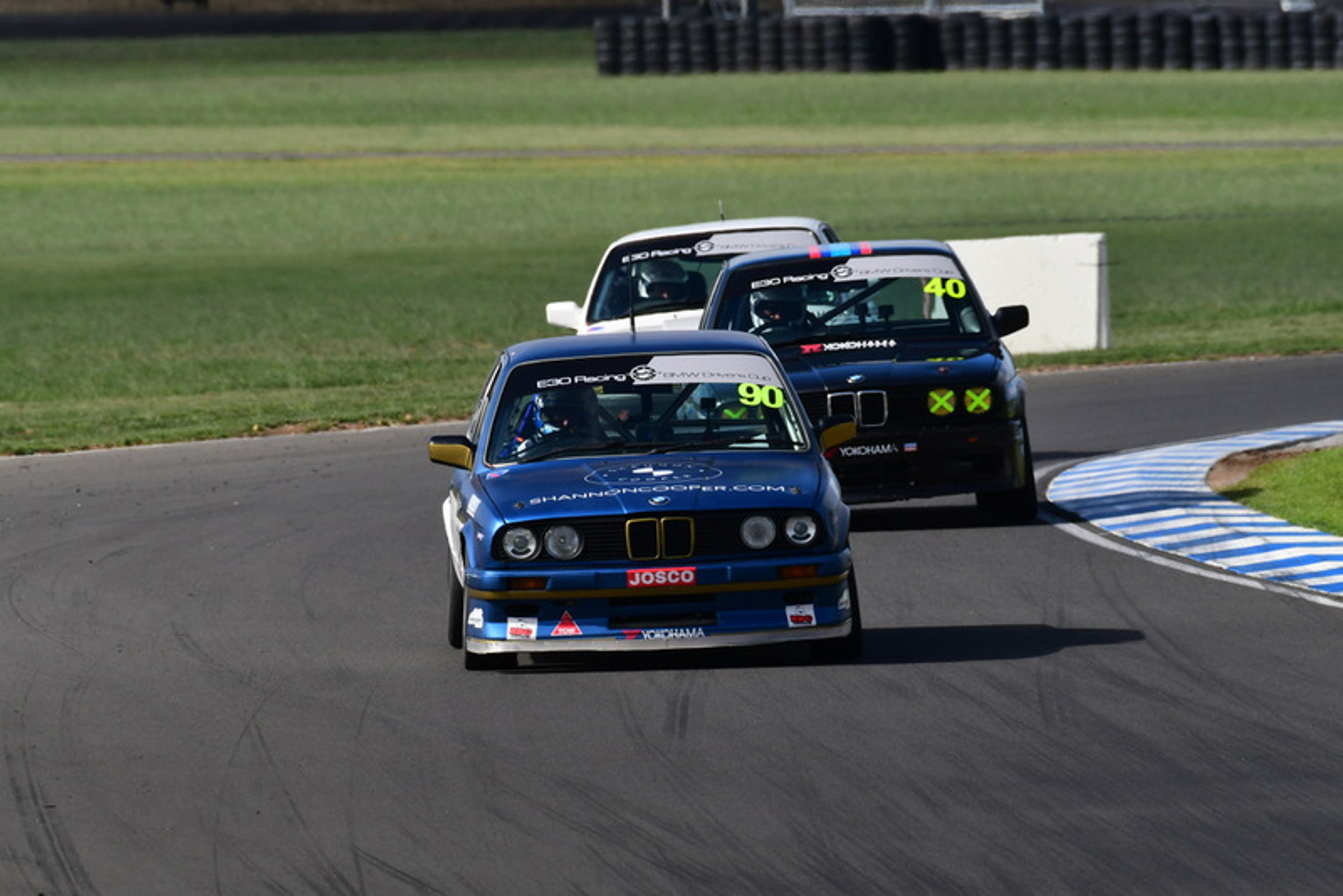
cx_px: 672
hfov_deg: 2.7
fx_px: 27988
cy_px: 448
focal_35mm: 750
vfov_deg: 1.8
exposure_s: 1/640
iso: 400
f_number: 11
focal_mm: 500
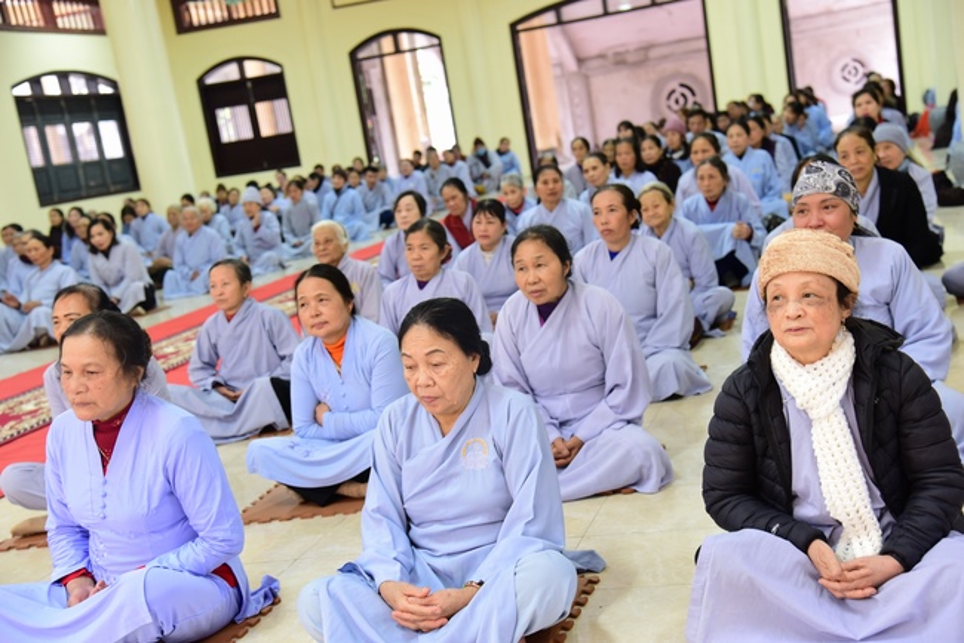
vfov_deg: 26.0
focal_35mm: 52
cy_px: 322
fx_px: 1393
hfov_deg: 38.2
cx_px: 482
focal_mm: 52
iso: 1250
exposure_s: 1/20
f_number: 4.5
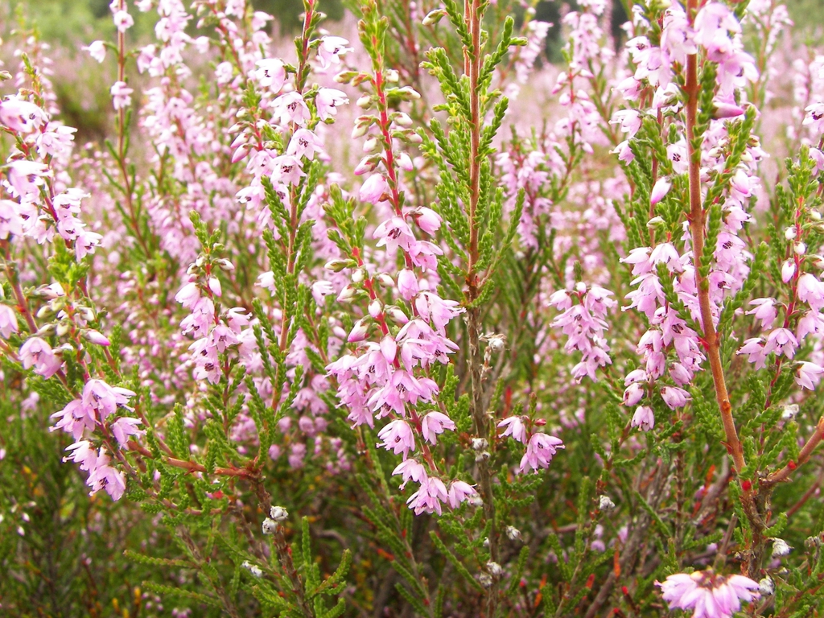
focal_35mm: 36
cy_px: 309
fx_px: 857
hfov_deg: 51.4
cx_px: 412
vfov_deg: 39.7
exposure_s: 1/60
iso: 100
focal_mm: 6
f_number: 6.3
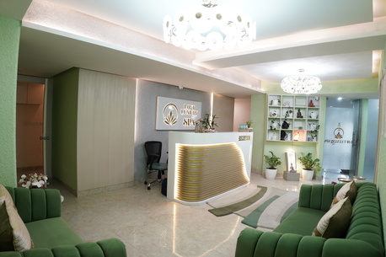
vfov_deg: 61.9
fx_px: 214
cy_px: 128
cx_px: 193
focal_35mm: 20
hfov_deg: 84.0
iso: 2000
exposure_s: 1/100
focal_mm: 20
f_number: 4.5
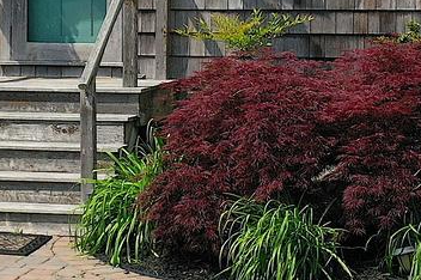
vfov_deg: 8.3
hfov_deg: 12.4
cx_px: -29
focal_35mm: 163
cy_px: -32
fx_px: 1904
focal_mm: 10.26
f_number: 6.3
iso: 100
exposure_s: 1/640
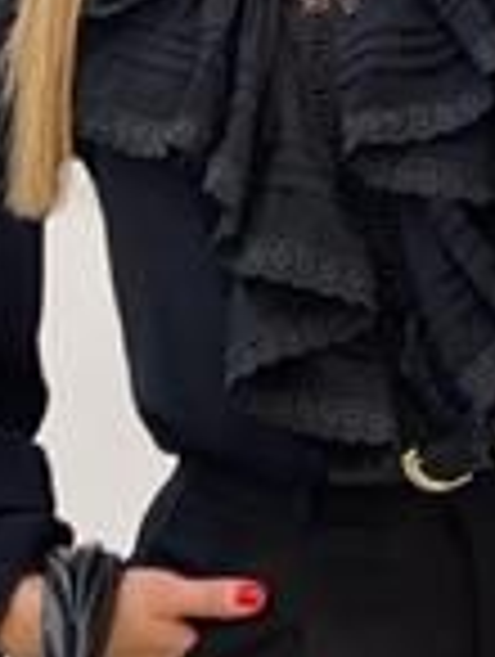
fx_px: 2795
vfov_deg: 13.2
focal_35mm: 147
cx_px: 378
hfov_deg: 10.1
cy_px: -61
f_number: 2
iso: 100
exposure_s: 1/100
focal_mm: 6
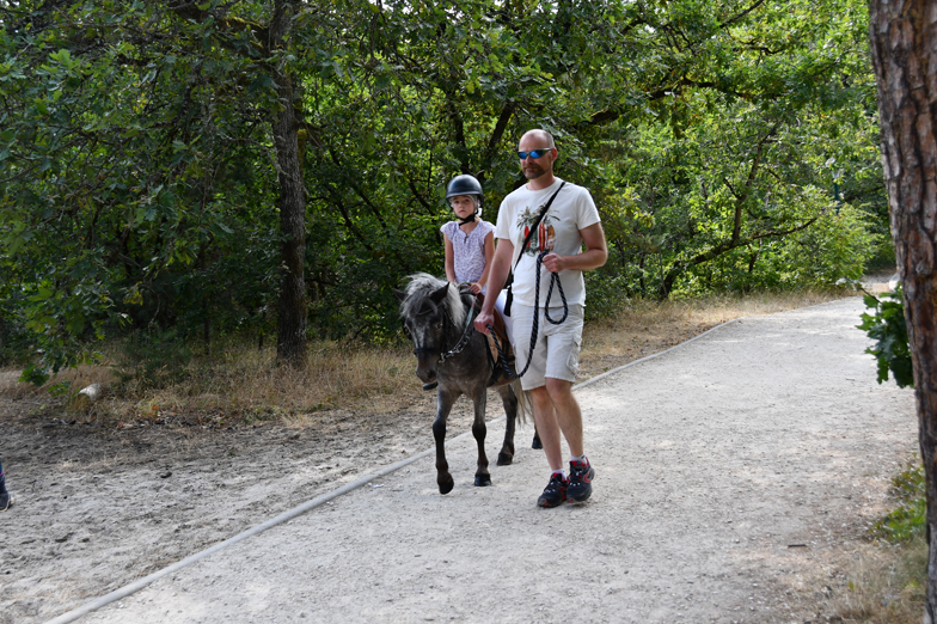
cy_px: 311
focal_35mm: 49
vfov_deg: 27.5
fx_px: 1275
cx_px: 472
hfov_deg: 40.4
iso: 200
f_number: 6.3
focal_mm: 32
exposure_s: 1/250
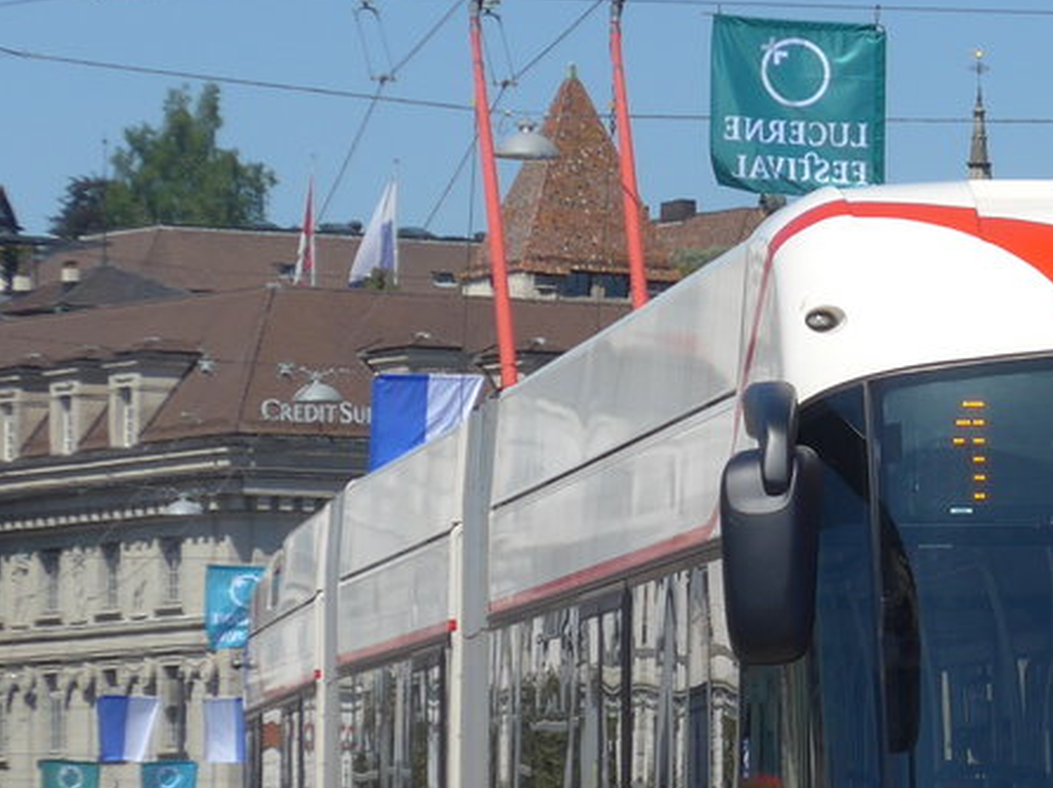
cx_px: 1183
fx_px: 9577
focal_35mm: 315
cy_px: 595
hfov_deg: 6.3
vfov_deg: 4.7
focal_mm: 22.9
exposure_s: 1/640
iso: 80
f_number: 5
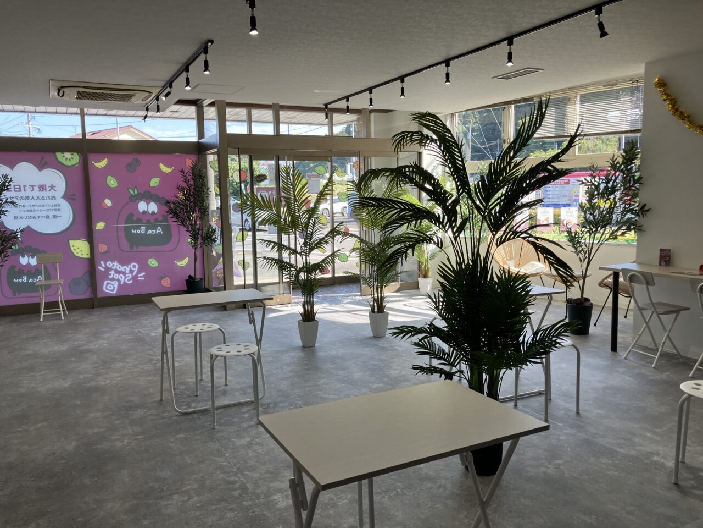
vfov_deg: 49.7
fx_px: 569
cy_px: 264
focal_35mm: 28
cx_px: 352
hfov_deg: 63.4
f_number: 1.8
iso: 25
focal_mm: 3.99
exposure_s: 1/143
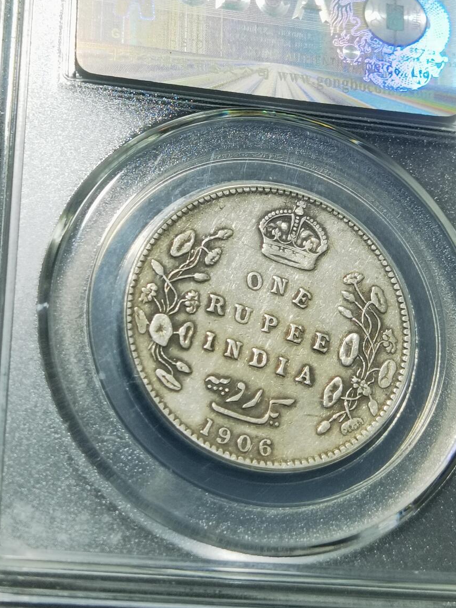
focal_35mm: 86
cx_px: 266
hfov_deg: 17.2
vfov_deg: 22.7
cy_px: 226
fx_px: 1511
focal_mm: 6.67
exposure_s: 1/100
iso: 80
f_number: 1.9
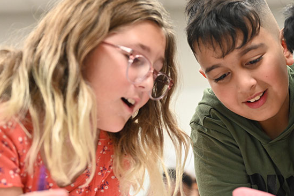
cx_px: 262
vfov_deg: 15.0
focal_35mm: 91
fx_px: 743
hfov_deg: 21.9
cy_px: 123
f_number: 2.8
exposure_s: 1/125
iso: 1800
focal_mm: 50
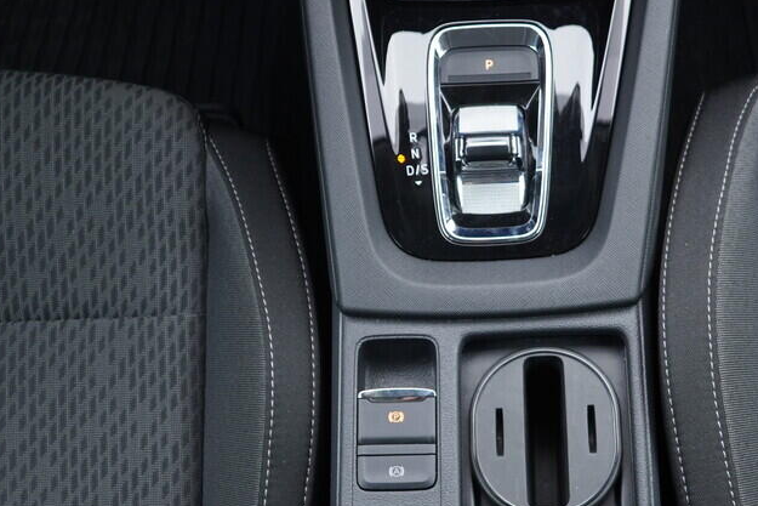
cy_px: 343
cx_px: 511
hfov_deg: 33.6
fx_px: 1242
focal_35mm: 59
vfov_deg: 22.9
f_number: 2.8
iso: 320
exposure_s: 1/40
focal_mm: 24
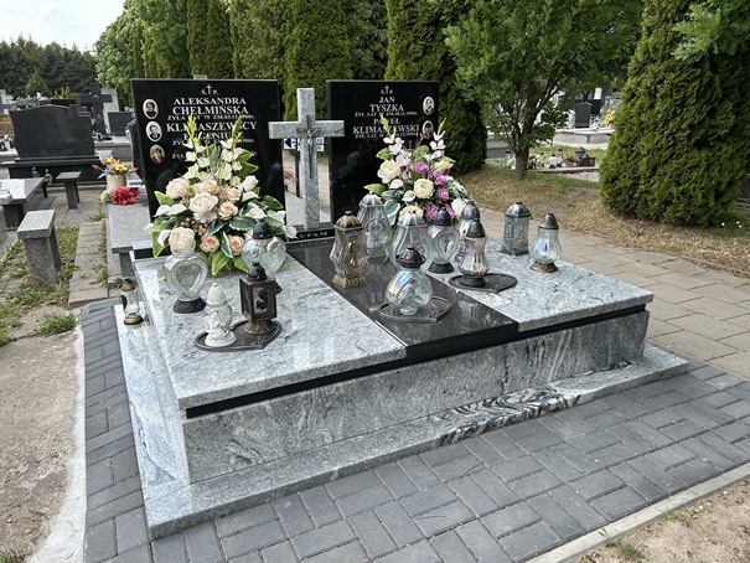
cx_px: 375
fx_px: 563
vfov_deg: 53.1
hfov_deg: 67.3
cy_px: 282
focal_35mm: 26
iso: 50
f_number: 1.5
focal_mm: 5.7
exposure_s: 1/1171
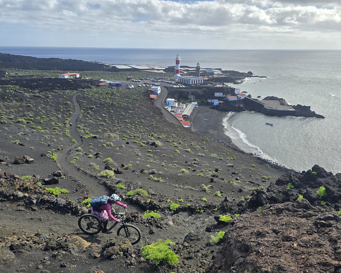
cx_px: 178
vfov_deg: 58.8
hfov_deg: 70.2
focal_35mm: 24
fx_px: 242
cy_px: 136
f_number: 1.7
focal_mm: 6.3
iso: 12
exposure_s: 1/638
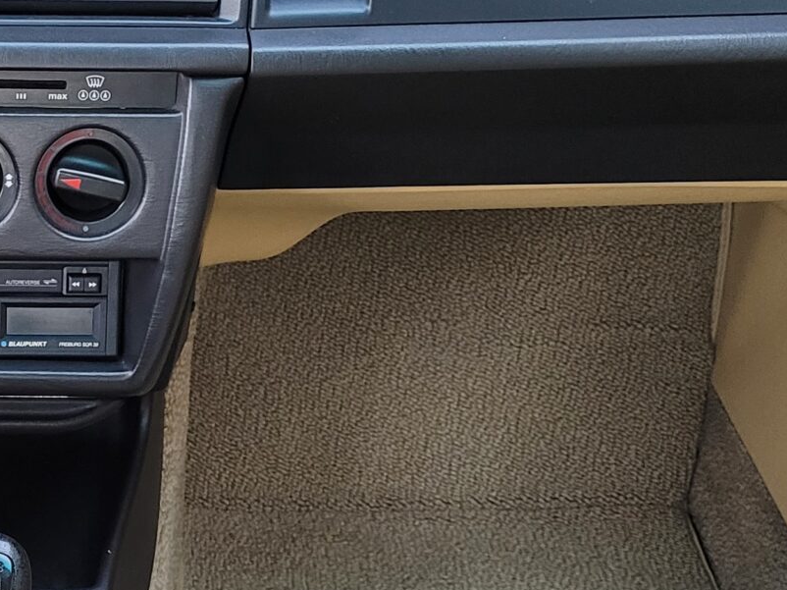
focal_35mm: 83
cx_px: -52
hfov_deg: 22.4
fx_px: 1886
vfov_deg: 17.3
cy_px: 613
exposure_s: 1/50
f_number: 1.8
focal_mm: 5.4
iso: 320
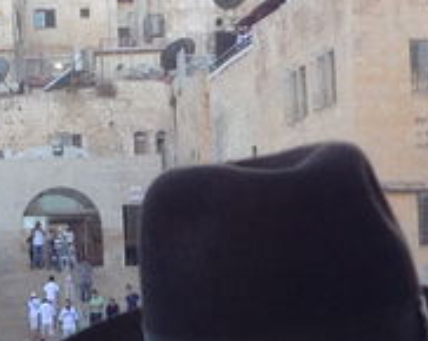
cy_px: 477
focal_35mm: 248
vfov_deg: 6.2
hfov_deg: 7.8
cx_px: 372
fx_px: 3136
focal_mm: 4.13
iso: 50
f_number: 2.4
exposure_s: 1/164
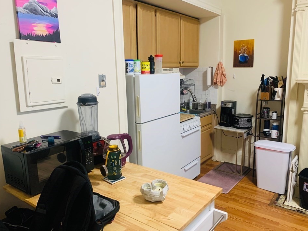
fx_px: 249
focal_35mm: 28
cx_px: 162
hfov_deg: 63.4
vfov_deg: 49.7
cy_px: 114
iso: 250
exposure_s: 1/40
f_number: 1.8
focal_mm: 4.25
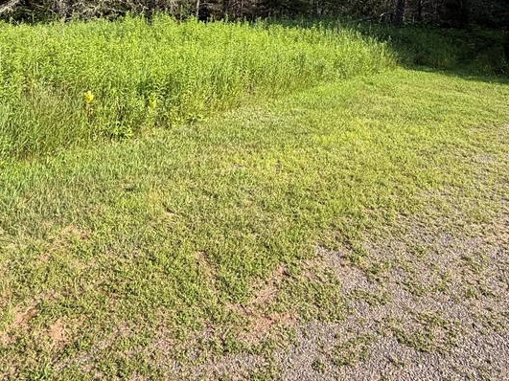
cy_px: 36
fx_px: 397
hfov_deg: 65.3
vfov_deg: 46.2
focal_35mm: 27
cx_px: 263
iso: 50
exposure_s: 1/717
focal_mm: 2.22
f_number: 2.2
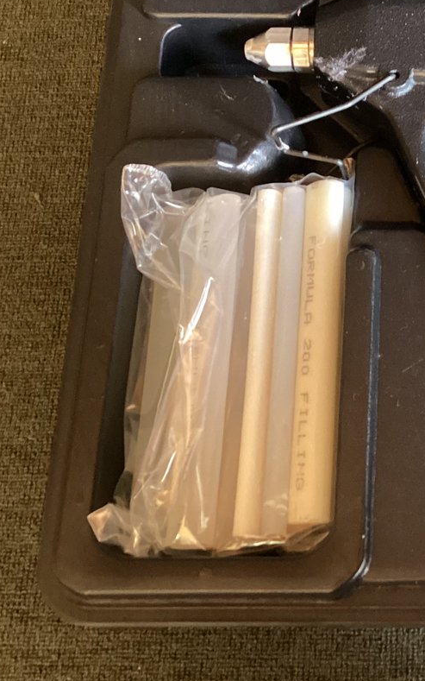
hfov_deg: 19.7
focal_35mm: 63
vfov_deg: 32.2
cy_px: 228
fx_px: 1168
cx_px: 478
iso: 400
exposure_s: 1/25
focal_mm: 3.3
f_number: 2.4
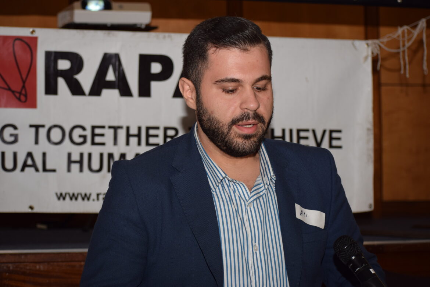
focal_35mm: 105
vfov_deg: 13.0
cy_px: 144
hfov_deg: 19.5
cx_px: 215
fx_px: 1254
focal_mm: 70
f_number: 5
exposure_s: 1/80
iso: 200
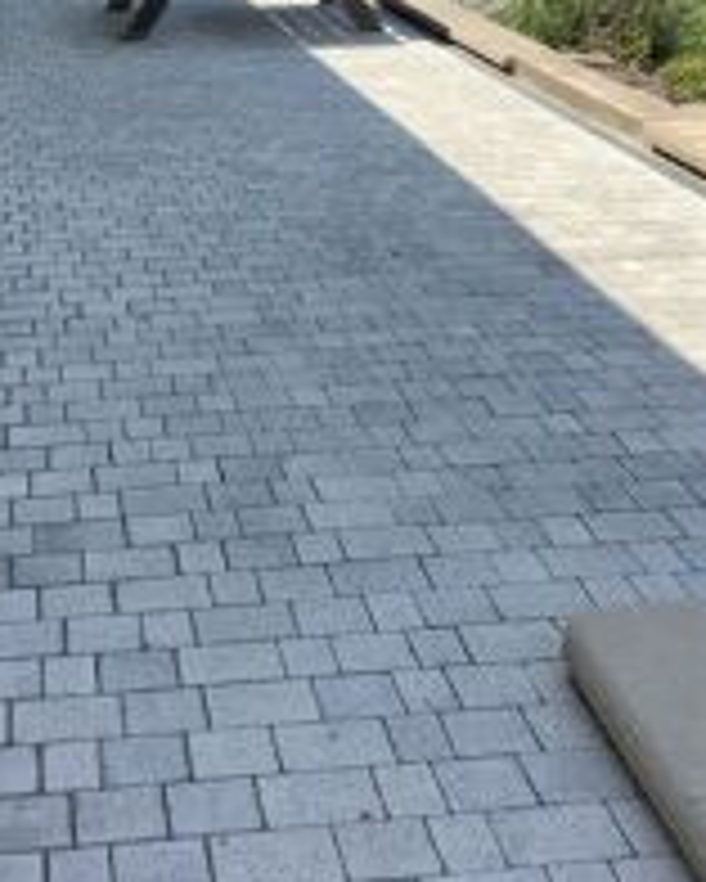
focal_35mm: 66
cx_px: 247
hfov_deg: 23.1
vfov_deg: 27.9
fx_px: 1722
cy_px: 133
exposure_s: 1/1181
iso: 25
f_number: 2.4
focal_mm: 3.3
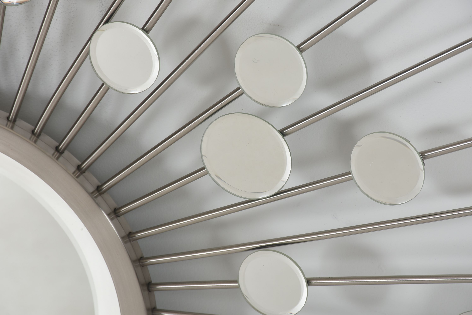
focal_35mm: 210
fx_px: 2755
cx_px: 236
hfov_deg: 9.8
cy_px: 158
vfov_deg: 6.6
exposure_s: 1/125
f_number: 11
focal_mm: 140
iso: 200
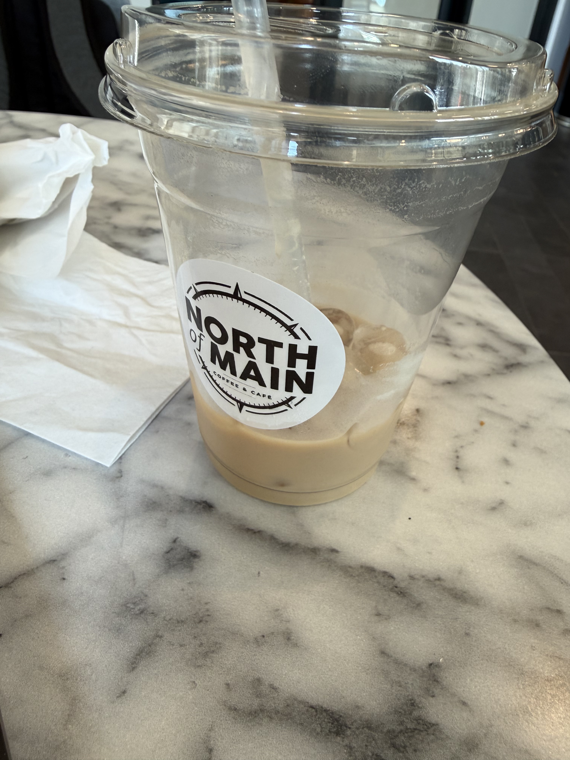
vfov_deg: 71.6
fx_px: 527
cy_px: 380
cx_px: 285
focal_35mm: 24
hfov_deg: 56.8
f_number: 2.2
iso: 80
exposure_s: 1/120
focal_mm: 2.22
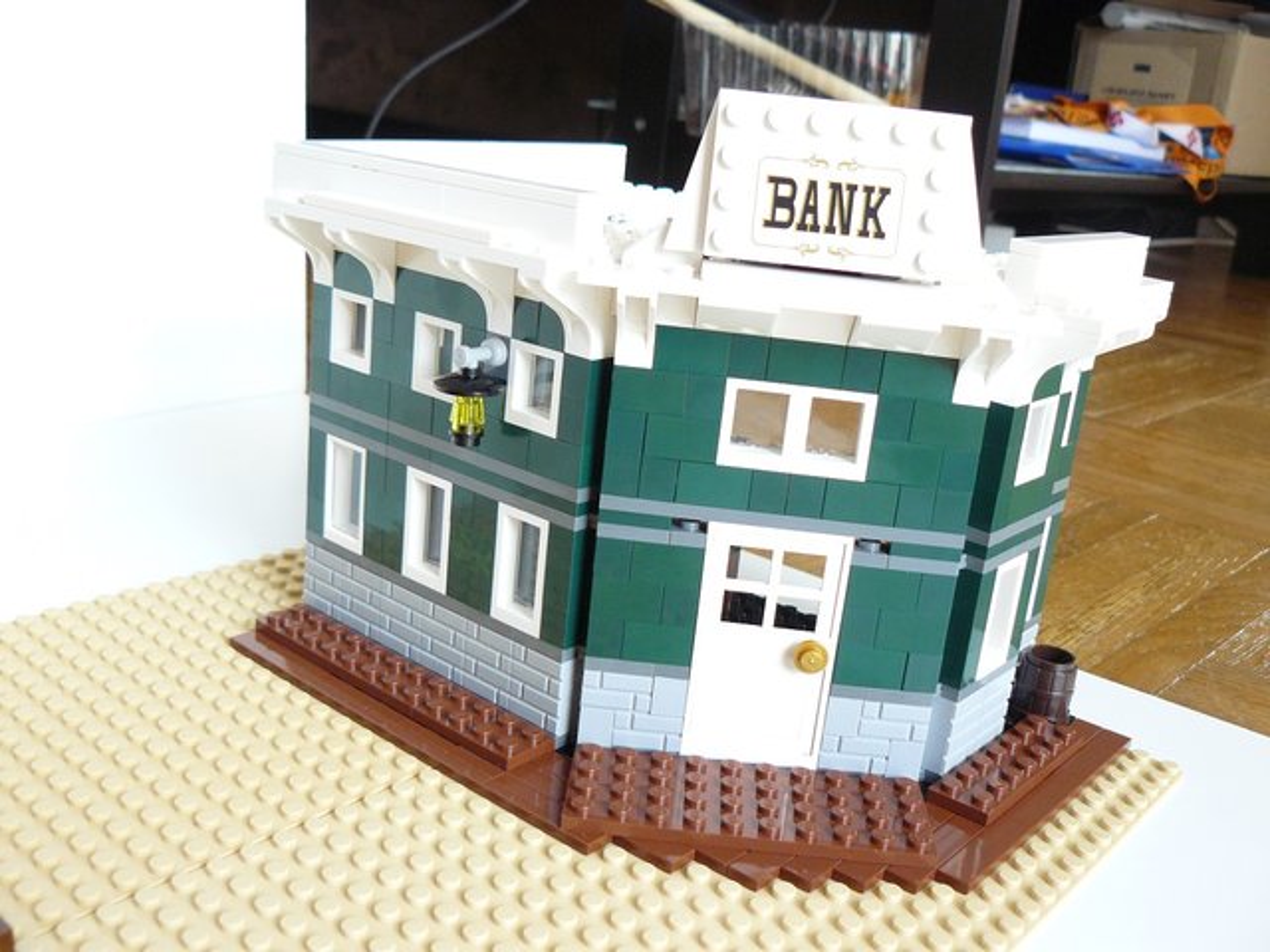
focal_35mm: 36
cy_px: 476
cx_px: 635
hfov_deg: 51.4
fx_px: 1321
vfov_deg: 39.7
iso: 200
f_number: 2.8
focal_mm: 6
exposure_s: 1/25
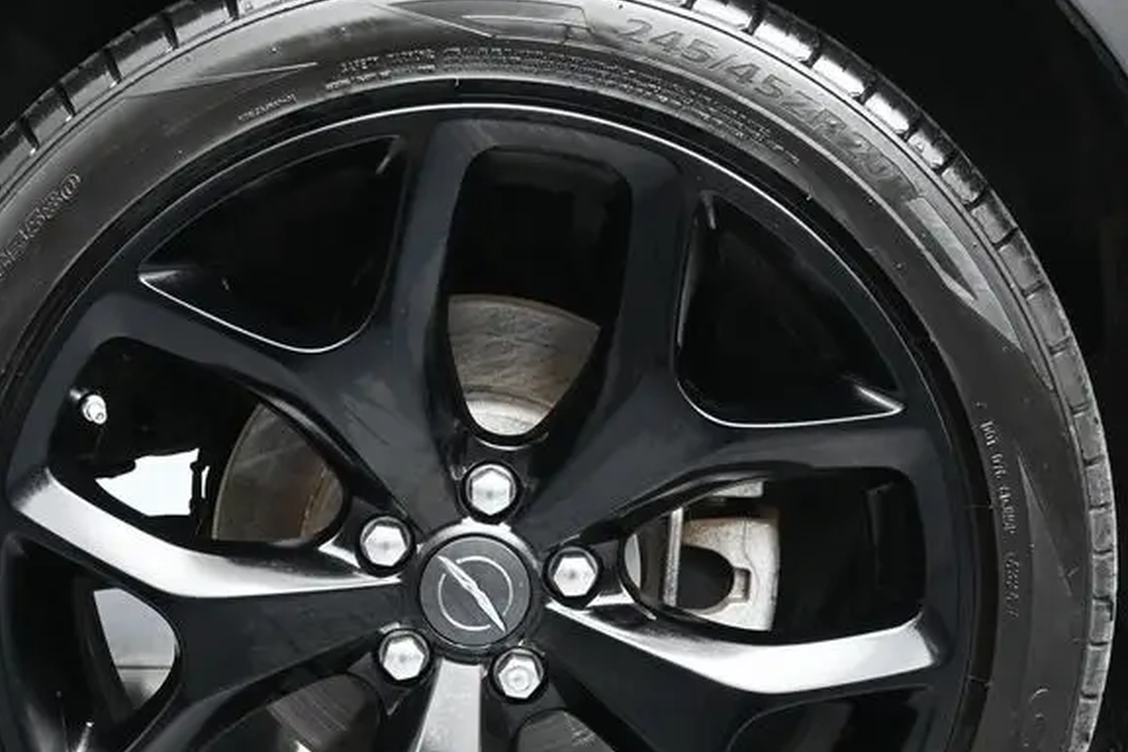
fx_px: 2047
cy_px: 538
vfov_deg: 20.7
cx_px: 470
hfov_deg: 30.8
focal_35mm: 65
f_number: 4.2
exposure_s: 1/125
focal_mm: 24.5
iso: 2000
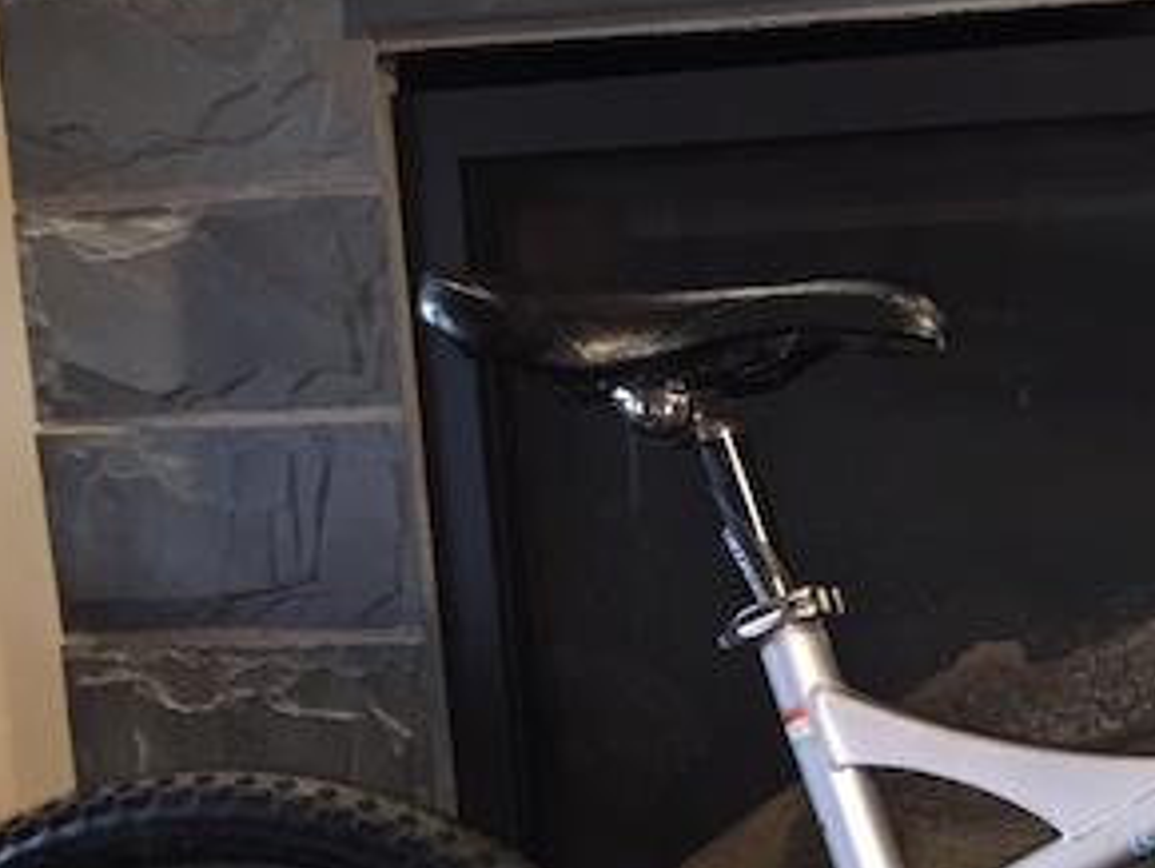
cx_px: 1318
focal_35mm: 80
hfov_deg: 22.8
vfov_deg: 17.5
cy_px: 1075
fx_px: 2671
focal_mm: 4.15
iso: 125
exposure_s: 1/16
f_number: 2.2
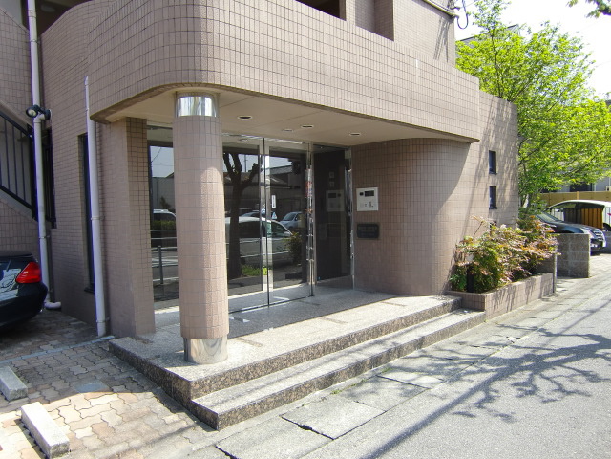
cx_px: 306
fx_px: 494
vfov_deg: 49.7
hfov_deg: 63.4
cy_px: 230
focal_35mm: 28
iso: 64
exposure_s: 1/400
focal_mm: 4.9
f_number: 2.6
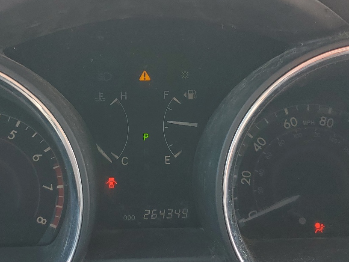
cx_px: 162
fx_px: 514
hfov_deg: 37.5
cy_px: 114
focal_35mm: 51
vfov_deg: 28.5
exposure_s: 1/263
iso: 50
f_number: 1.5
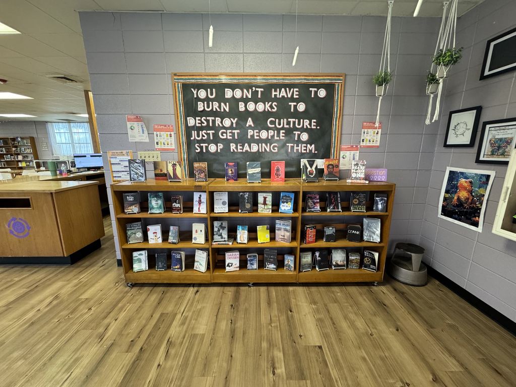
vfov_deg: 85.7
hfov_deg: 102.1
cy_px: 194
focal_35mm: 14
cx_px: 258
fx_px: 209
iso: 250
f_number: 2.2
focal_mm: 2.22
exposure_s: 1/60
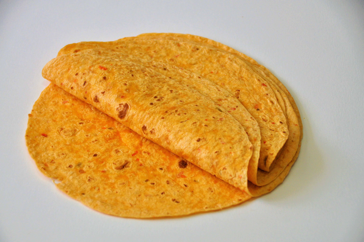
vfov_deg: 13.0
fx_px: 1060
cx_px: 182
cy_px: 121
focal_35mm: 105
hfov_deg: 19.5
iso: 560
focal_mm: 70
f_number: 5
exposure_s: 1/250
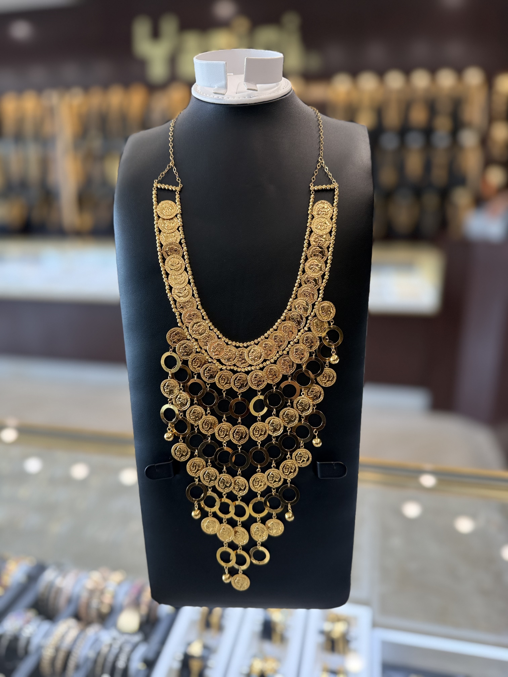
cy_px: 338
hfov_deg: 56.8
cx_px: 254
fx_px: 470
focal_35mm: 24
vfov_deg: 71.6
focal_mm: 6.76
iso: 200
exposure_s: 1/236
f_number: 1.78
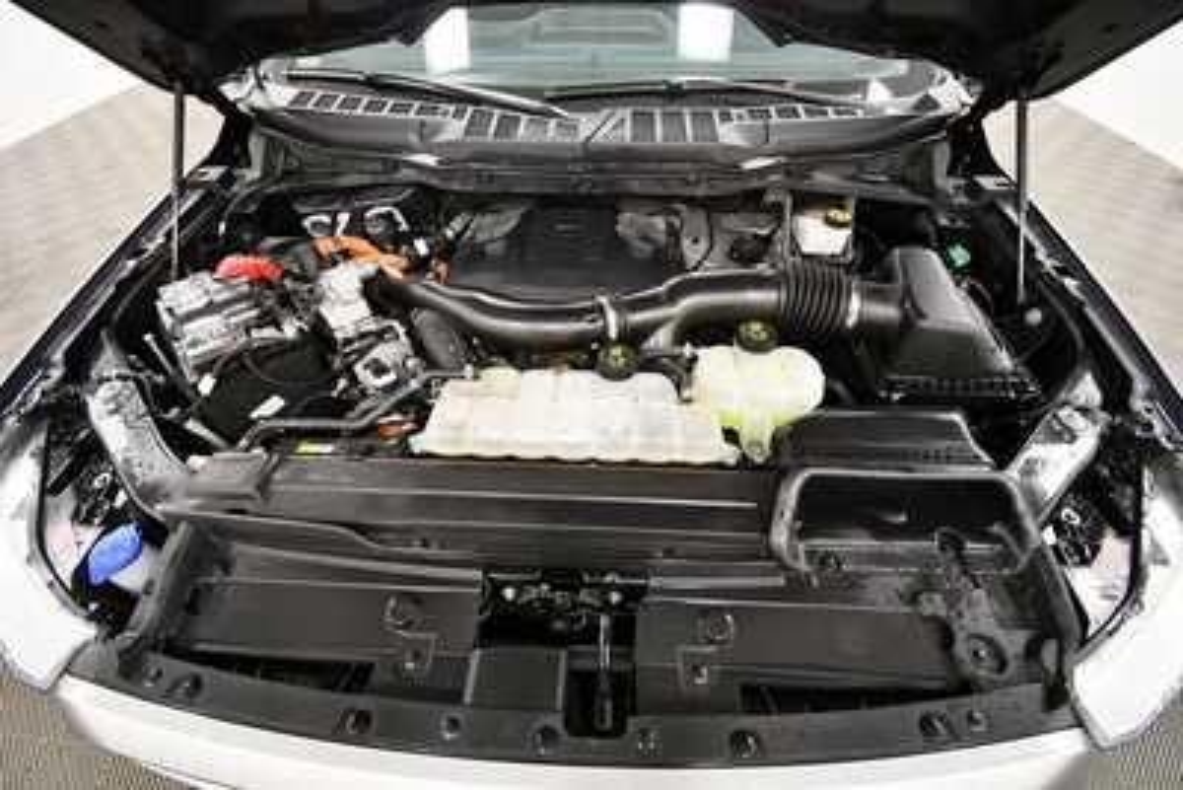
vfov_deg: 77.4
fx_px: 493
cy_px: 395
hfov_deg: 100.4
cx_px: 592
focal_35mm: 15
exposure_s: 1/125
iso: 2200
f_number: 4.5
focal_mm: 10
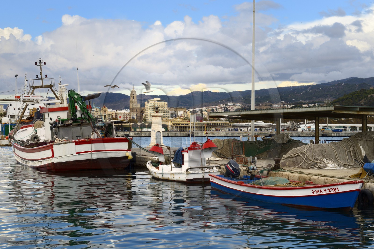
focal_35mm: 58
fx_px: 602
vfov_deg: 23.4
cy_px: 124
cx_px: 187
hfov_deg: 34.5
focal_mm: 58
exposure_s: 1/200
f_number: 9
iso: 200
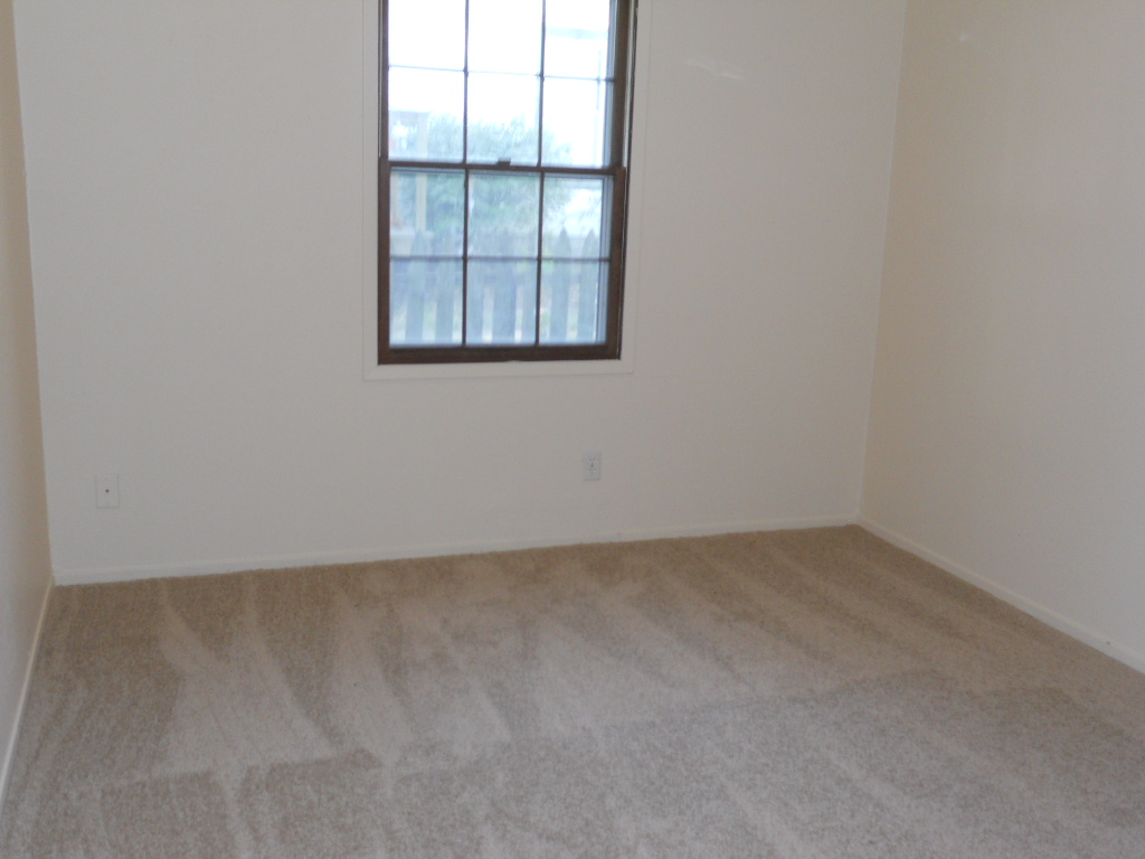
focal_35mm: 32
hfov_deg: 56.8
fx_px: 1058
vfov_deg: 44.2
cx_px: 572
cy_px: 430
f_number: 2.8
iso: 160
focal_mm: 5.7
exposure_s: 1/25
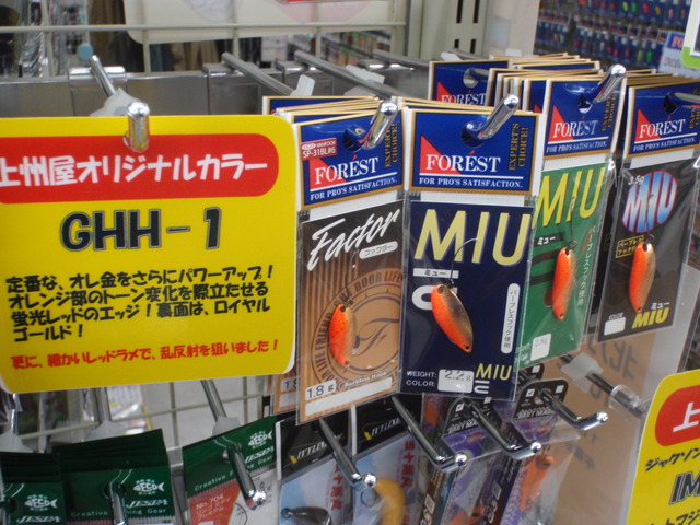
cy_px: 262
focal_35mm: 36
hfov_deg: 51.4
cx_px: 350
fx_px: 728
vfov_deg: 39.7
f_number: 4.1
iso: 200
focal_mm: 6.53
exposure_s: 1/25
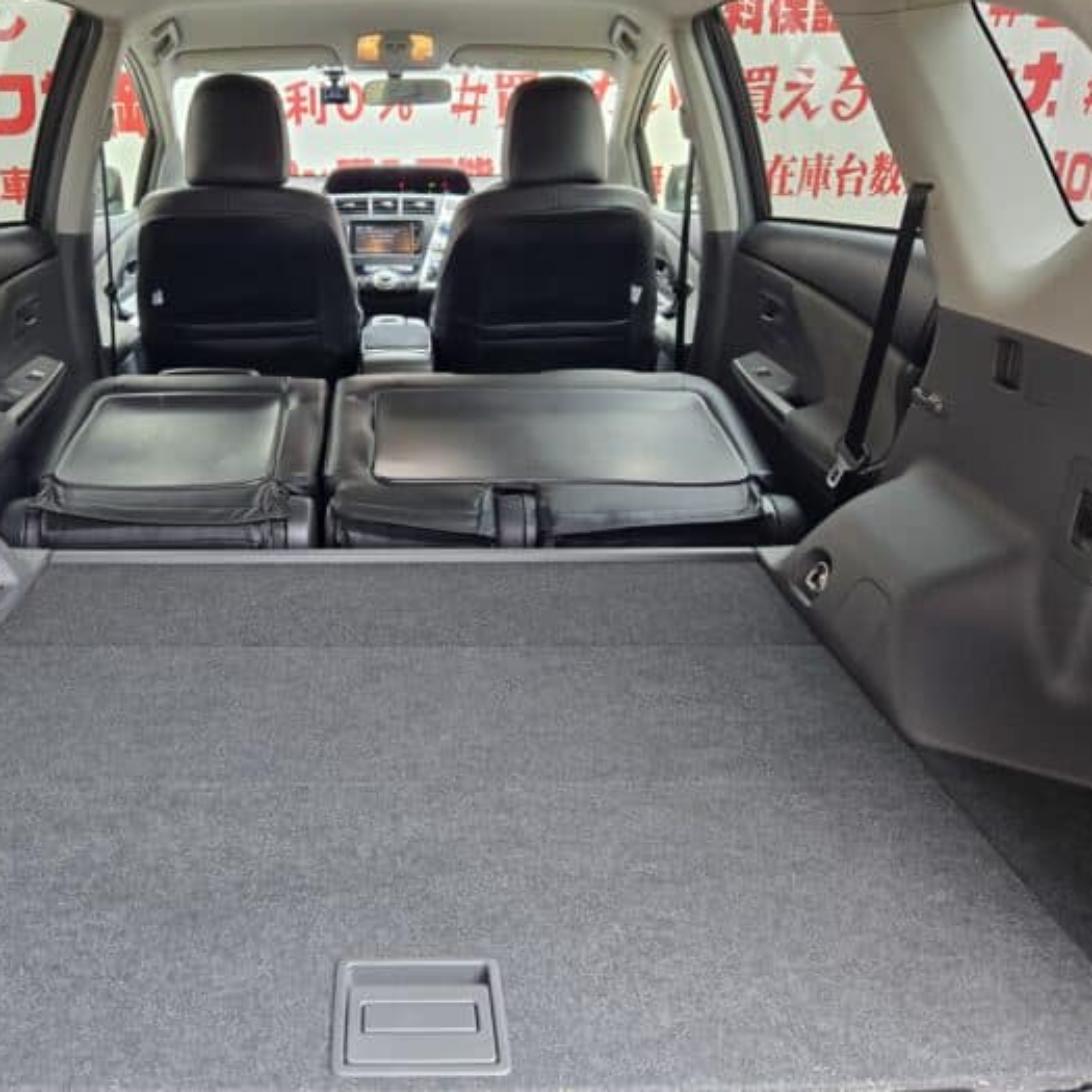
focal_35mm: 31
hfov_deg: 51.7
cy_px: 501
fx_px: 1106
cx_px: 374
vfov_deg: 52.5
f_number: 1.8
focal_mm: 5.4
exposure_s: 1/180
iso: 200
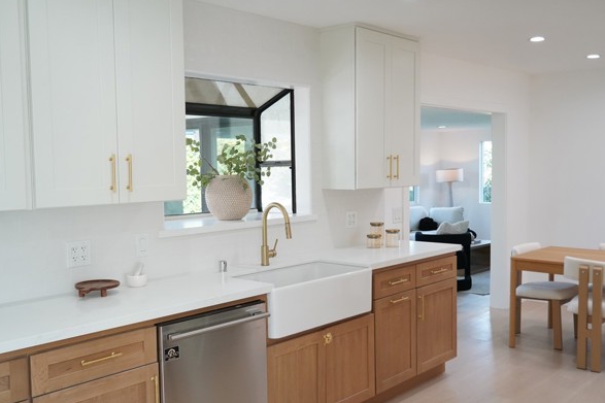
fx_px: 605
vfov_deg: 36.8
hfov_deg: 53.1
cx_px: 304
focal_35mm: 36
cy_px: 213
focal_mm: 33
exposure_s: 1/800
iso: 5000
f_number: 4
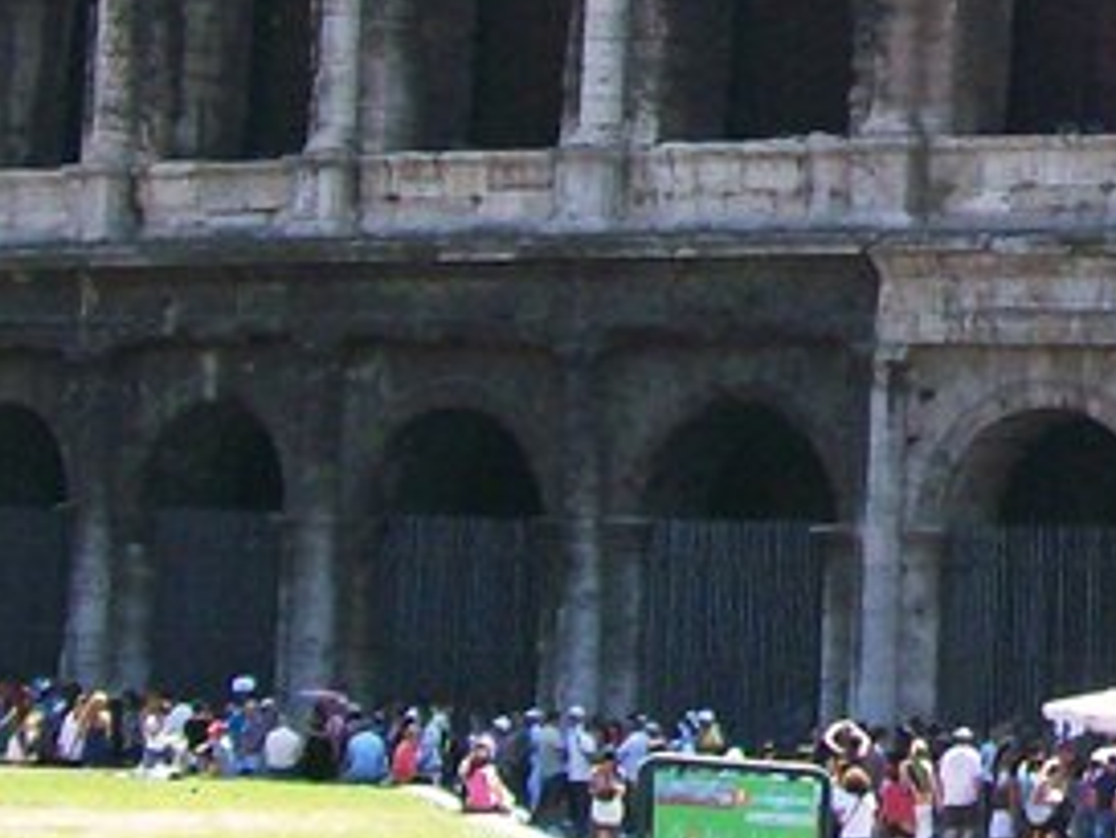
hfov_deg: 13.9
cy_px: -45
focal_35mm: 135
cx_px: 1562
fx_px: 4354
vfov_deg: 10.9
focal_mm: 6
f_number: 2.7
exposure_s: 1/765
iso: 80
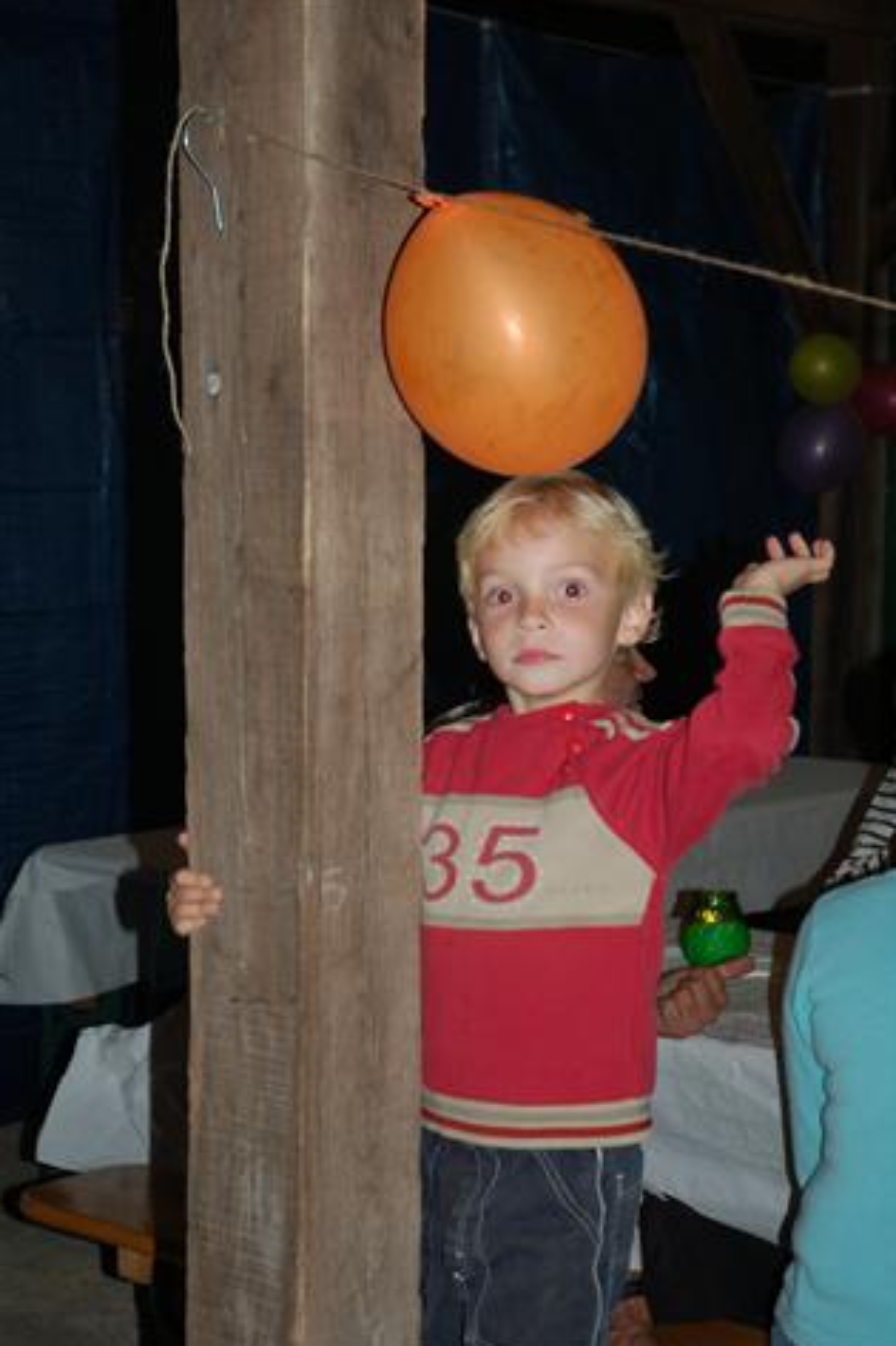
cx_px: 451
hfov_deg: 17.9
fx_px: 2839
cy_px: 674
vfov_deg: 26.7
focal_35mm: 76
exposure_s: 1/60
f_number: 4.5
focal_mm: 50
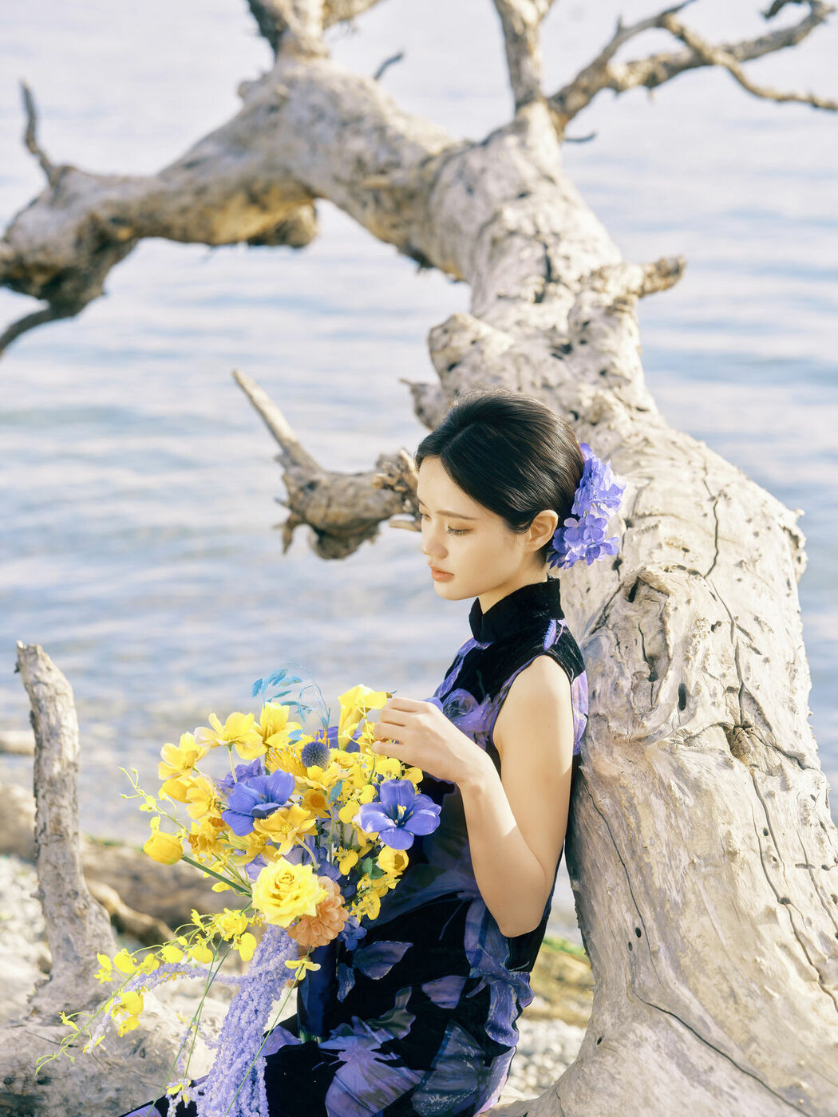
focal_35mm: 87
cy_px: 558
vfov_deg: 22.5
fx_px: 2808
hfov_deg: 17.0
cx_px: 419
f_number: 5
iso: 100
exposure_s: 1/250
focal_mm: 110
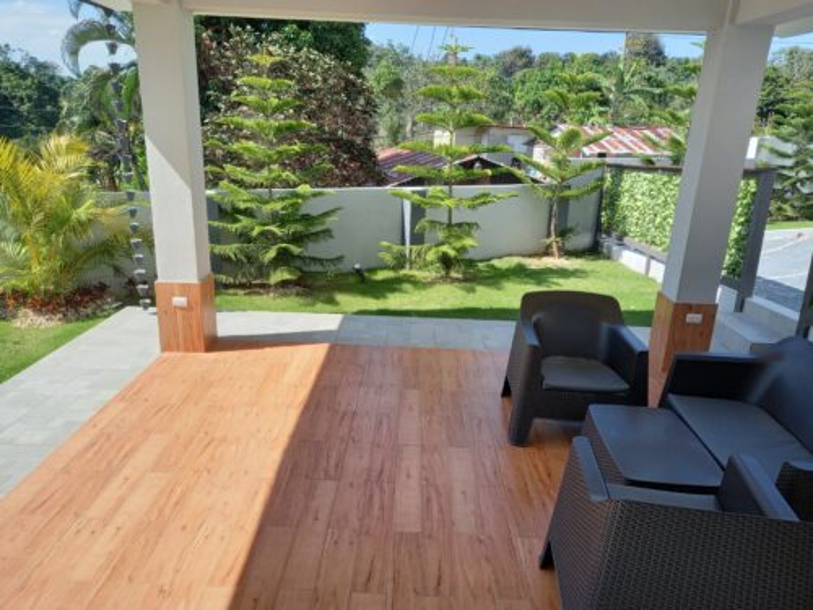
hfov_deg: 69.4
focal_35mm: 25
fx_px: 587
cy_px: 305
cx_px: 406
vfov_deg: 54.9
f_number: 2
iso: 25
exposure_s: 1/439
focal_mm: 4.6
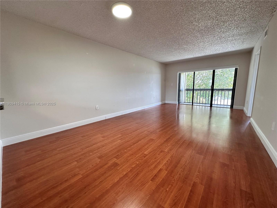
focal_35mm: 14
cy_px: 104
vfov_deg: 85.7
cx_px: 138
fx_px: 112
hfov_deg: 102.1
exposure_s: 1/120
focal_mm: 2.22
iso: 160
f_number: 2.2
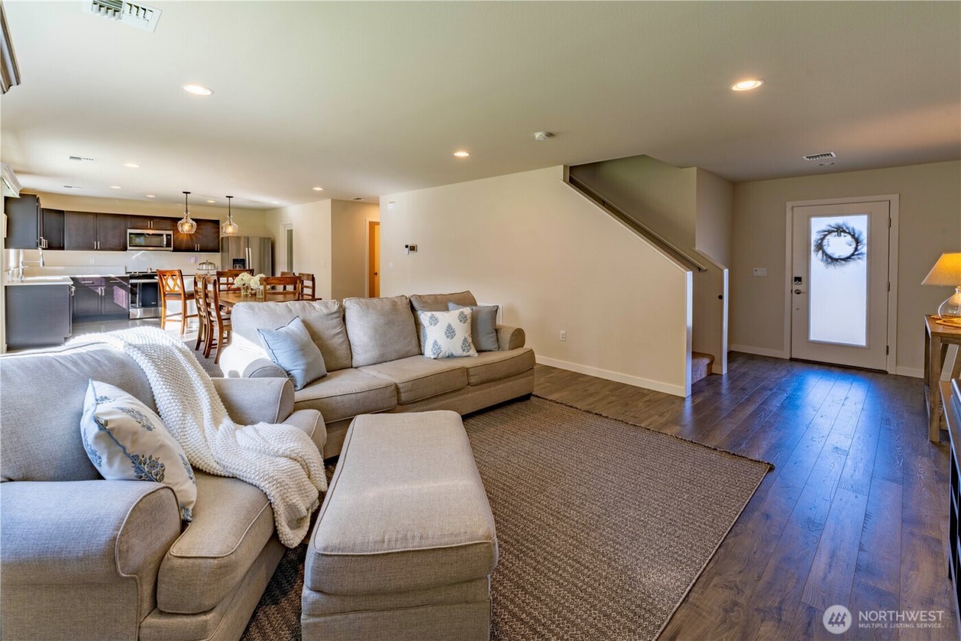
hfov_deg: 104.3
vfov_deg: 81.2
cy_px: 320
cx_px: 480
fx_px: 374
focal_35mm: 14
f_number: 11
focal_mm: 14
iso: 320
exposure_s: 1/50
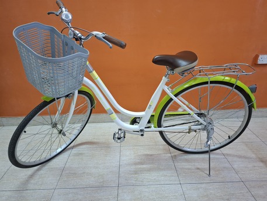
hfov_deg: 73.9
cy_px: 100
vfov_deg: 58.9
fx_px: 177
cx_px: 134
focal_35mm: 23
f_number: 1.8
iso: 400
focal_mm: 5.54
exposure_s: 1/25
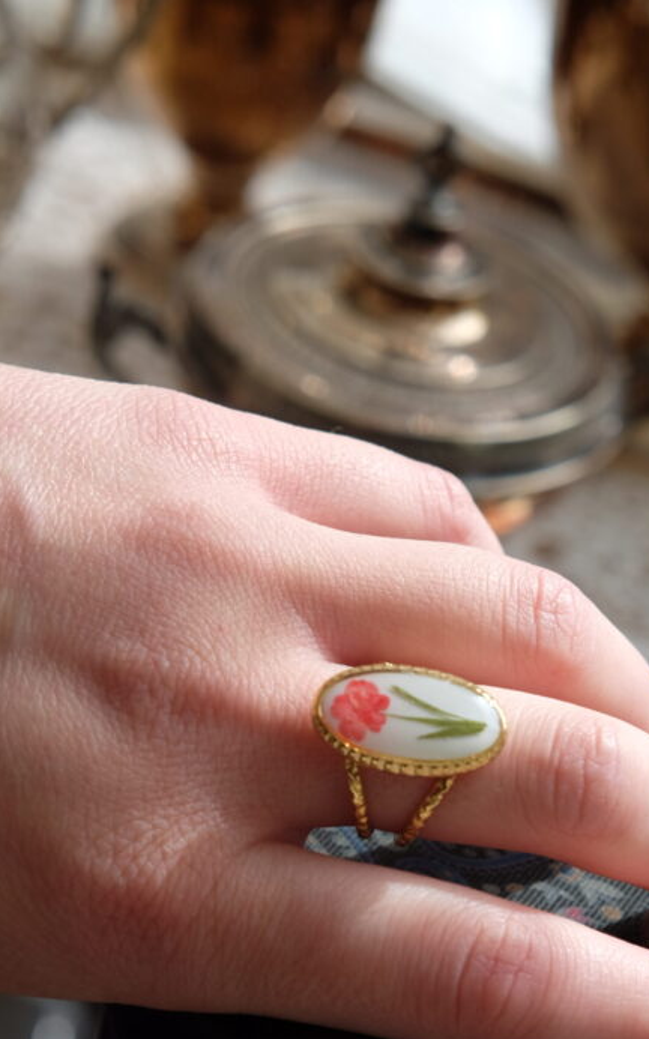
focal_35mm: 82
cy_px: 740
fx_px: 2323
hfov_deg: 15.9
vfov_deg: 25.0
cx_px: 401
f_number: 6.4
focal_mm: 35
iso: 200
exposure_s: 1/125
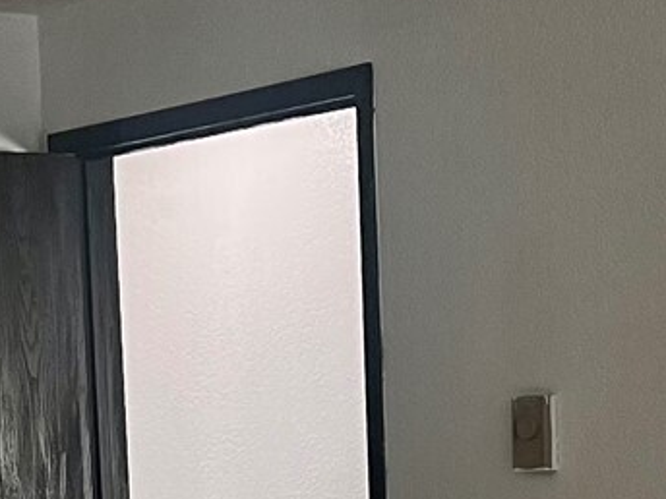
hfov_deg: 16.0
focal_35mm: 121
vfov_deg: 11.9
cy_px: 621
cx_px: 21
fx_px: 2328
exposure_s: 1/60
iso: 200
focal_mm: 5.7
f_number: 1.5
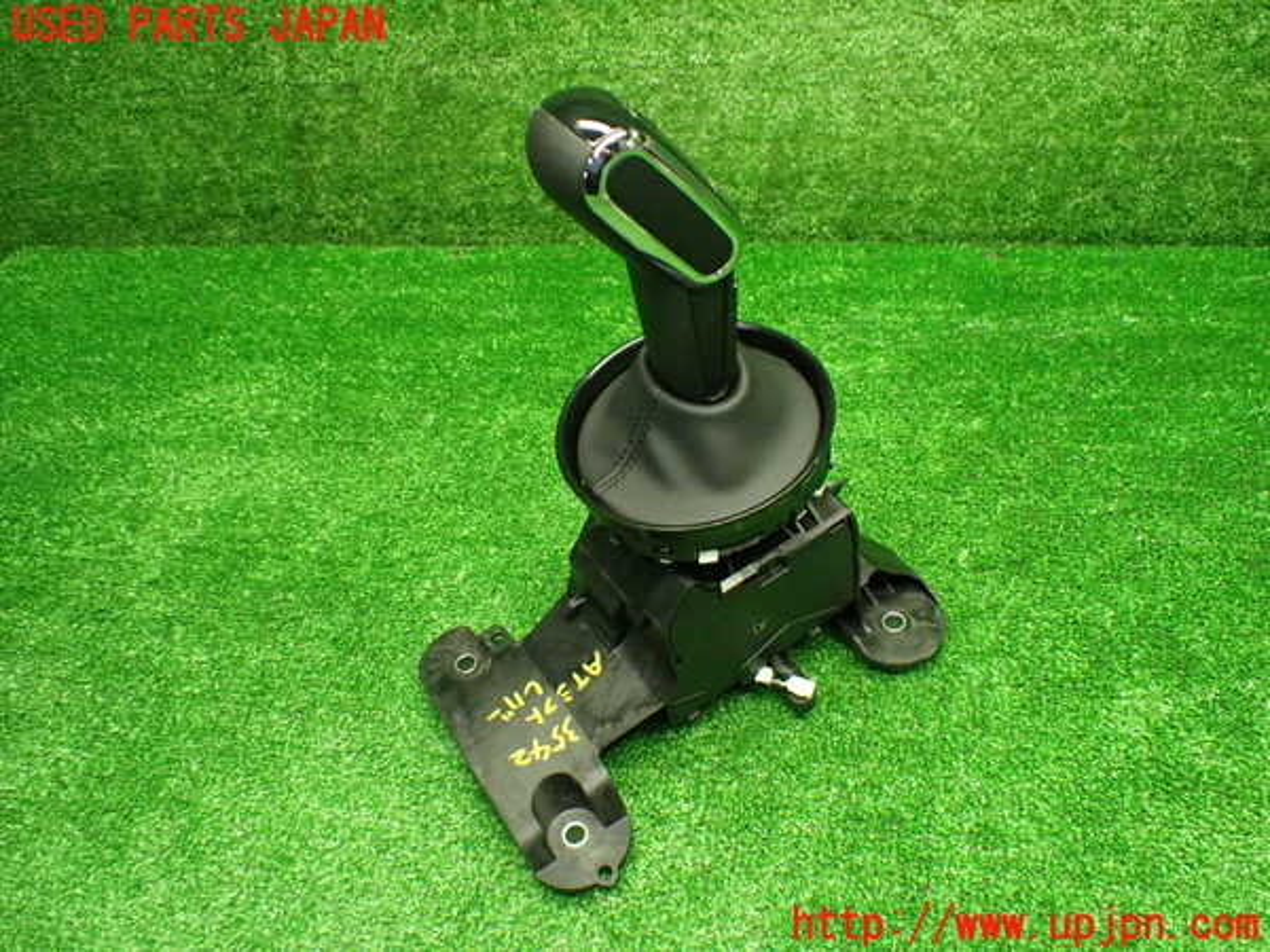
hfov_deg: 60.0
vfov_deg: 46.8
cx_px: 635
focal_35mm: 30
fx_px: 1101
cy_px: 476
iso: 800
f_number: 2.3
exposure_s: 1/100
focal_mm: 5.4
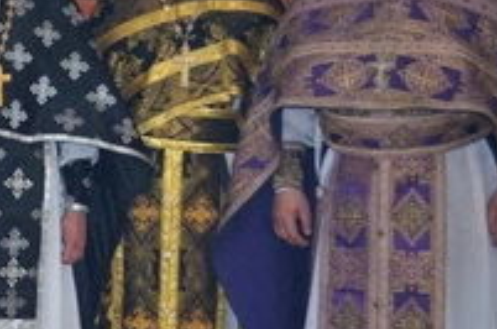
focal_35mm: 143
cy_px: 116
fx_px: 1970
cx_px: -262
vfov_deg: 9.5
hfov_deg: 13.5
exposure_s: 1/60
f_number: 4
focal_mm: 24
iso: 800
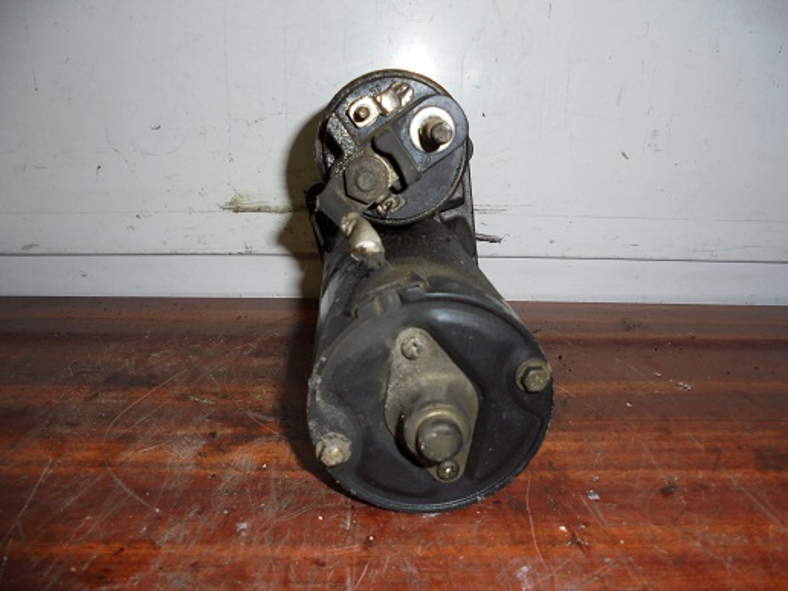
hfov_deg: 67.3
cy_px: 296
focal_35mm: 26
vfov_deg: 53.1
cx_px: 394
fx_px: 592
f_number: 3.5
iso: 100
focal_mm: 4.6
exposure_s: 1/30
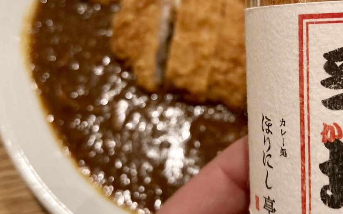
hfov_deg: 43.1
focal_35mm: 46
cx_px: 219
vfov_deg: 27.9
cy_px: 87
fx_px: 430
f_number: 1.8
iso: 200
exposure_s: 1/50
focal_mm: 3.99
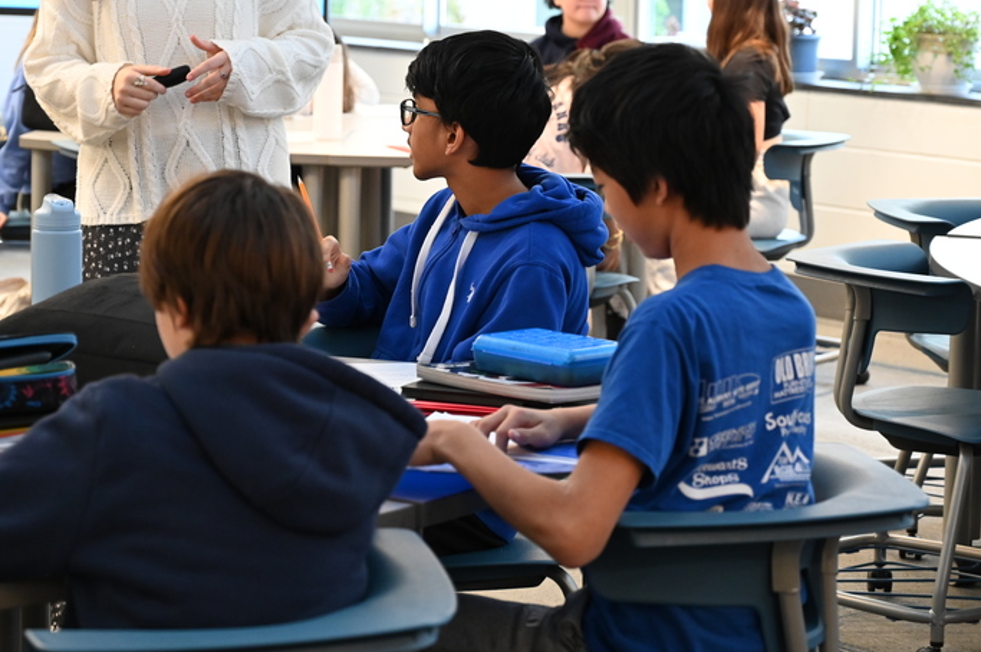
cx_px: 382
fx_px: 2858
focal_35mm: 105
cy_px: 180
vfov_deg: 13.0
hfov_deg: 19.4
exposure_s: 1/125
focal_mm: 70
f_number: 4
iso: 2500
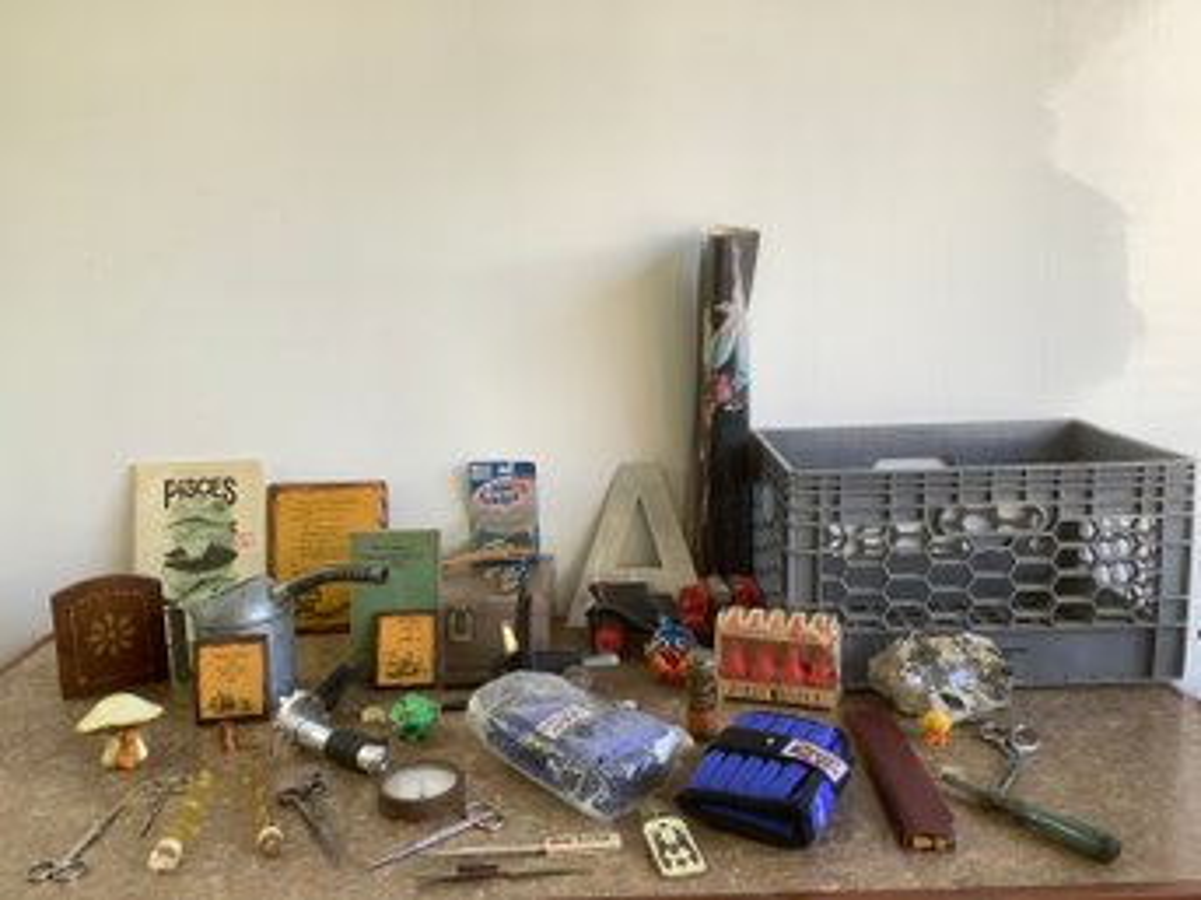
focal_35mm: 31
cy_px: 450
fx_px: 1075
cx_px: 600
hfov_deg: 58.4
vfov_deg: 45.4
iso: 50
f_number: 2.4
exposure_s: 1/50
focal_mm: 3.3
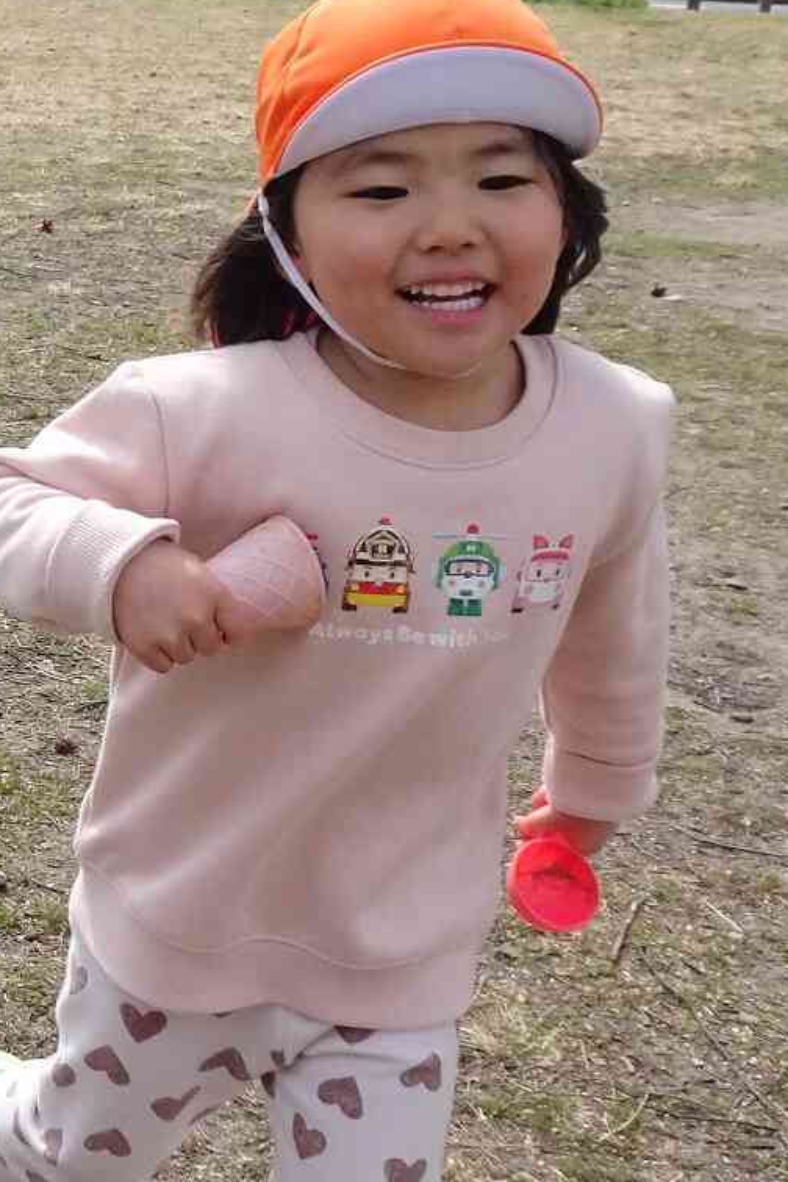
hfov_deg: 19.2
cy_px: 528
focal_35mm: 66
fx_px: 2167
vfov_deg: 30.5
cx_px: -206
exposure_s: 1/1250
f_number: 3.5
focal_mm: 4.1
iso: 160
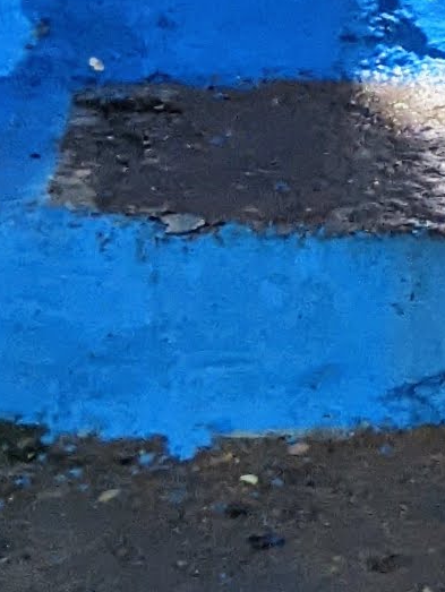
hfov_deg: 6.2
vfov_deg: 9.1
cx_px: 1590
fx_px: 3561
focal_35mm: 208
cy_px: -422
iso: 49
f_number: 1.8
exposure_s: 1/2611
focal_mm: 4.44
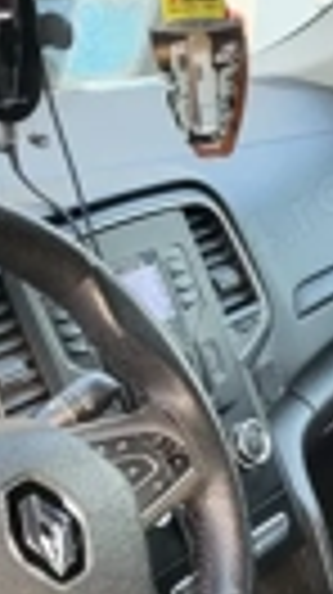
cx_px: 297
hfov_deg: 13.9
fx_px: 1353
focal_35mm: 86
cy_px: 684
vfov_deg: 23.0
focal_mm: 5.4
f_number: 1.8
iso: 250
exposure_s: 1/50
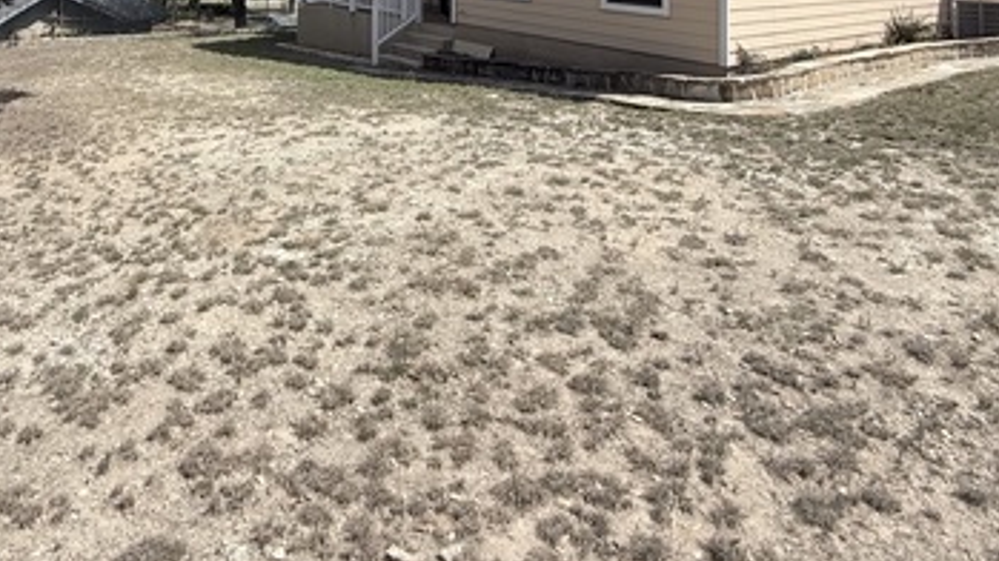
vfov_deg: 34.4
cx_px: 375
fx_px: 741
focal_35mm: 28
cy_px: -89
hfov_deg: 66.9
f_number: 2.2
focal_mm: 2.22
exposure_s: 1/2841
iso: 50
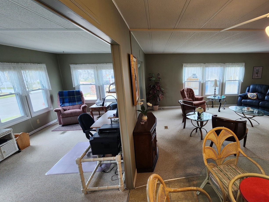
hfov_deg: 89.5
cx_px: 165
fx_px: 132
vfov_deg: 74.7
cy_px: 107
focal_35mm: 17
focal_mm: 2.2
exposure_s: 1/60
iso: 125
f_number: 2.2
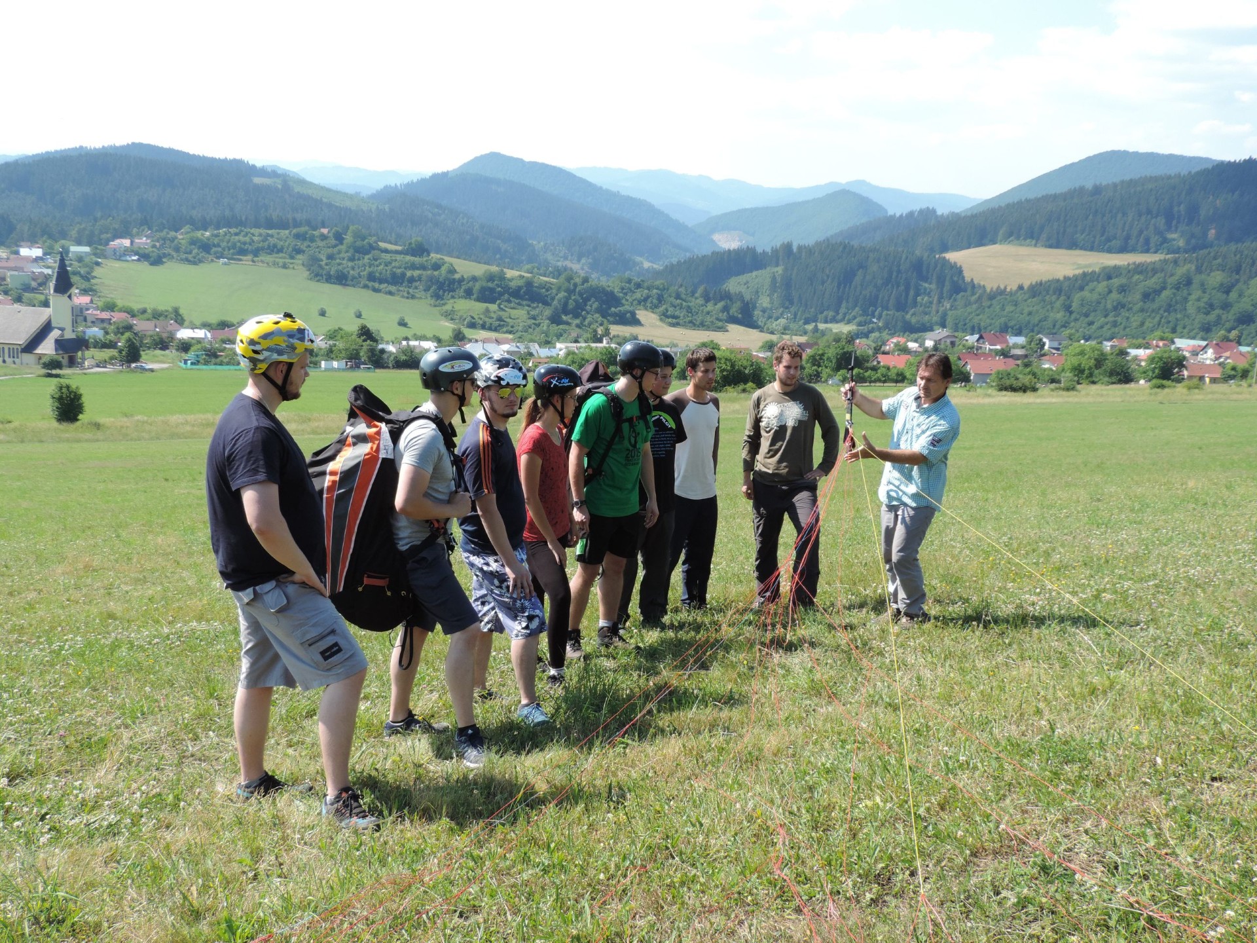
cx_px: 628
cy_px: 472
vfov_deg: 40.7
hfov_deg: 52.6
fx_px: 1271
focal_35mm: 35
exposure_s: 1/400
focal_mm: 6.2
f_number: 3.3
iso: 80
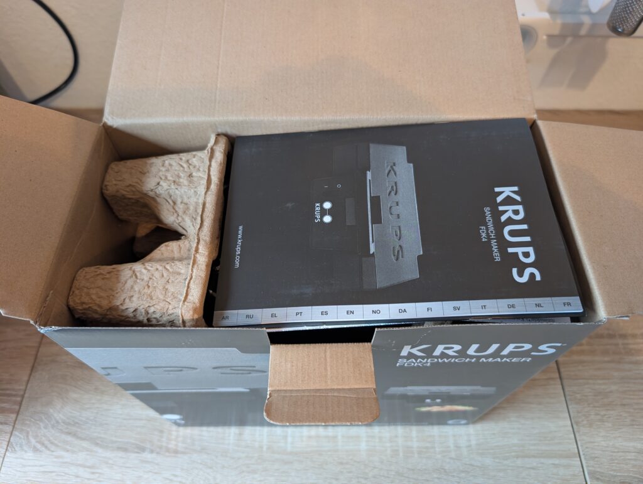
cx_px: 322
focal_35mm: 24
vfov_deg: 56.9
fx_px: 446
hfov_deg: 71.5
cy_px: 242
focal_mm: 6.9
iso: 643
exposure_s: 1/50
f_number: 1.68
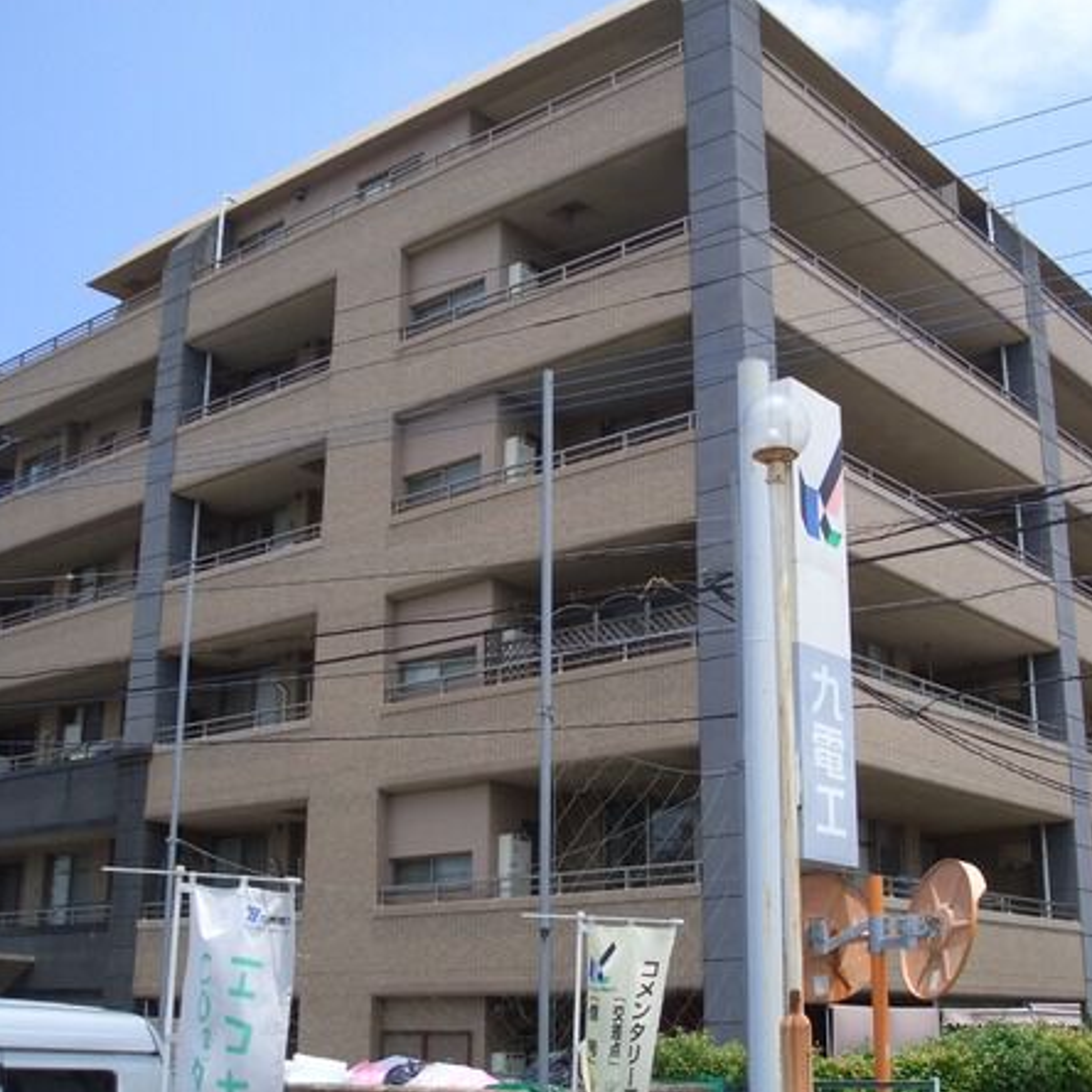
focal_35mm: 43
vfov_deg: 39.2
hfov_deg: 39.1
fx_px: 1535
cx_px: 595
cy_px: 546
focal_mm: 4.8
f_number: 4
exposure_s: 1/500
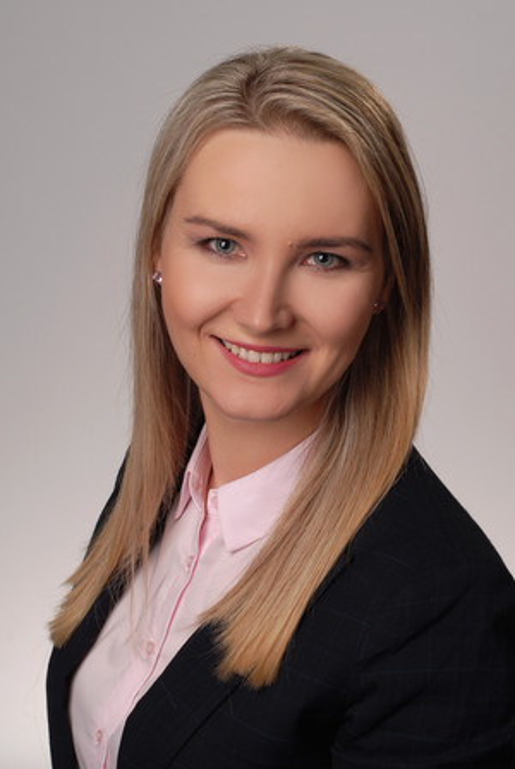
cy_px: 384
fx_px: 1604
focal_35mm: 75
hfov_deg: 18.2
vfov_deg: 27.0
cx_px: 258
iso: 100
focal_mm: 50
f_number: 11
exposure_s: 1/160
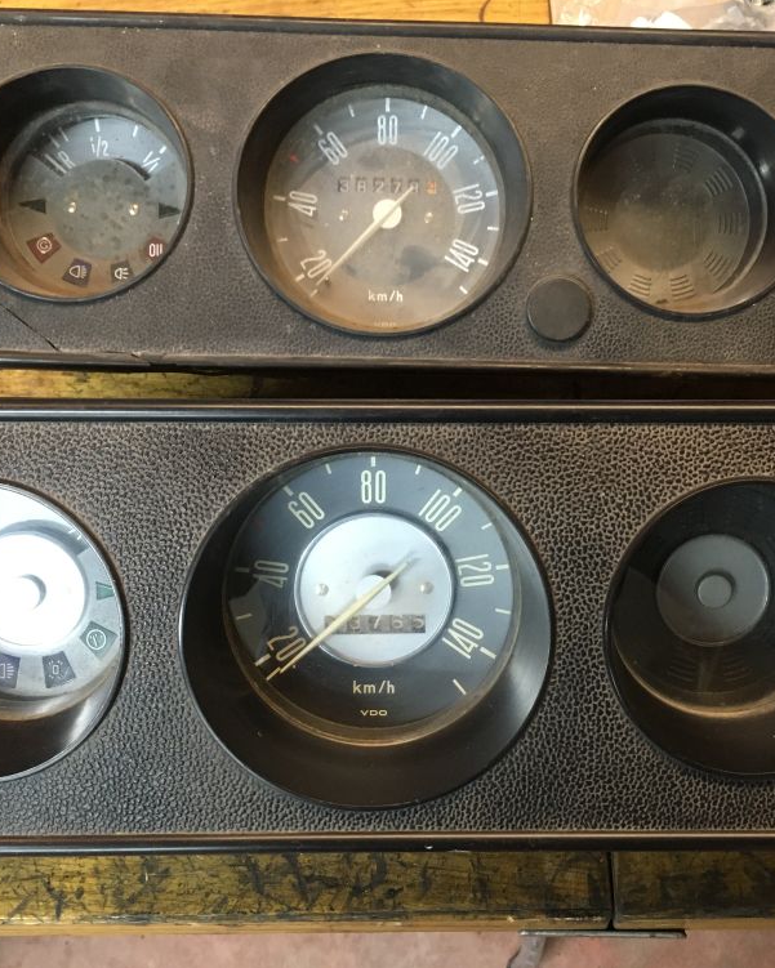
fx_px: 1089
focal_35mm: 38
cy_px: 483
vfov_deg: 47.9
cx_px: 445
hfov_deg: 39.1
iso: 200
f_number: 2.2
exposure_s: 1/33
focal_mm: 4.15
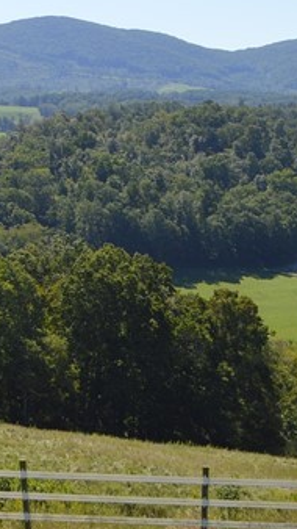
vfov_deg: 17.4
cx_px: -360
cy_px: 17
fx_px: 1695
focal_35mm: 121
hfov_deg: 9.2
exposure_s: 1/200
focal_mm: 24
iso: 100
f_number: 8
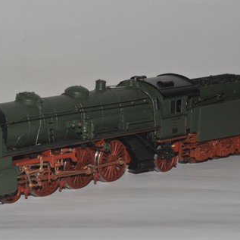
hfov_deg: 10.0
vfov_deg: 10.0
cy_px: 119
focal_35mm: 174
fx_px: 1365
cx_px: 83
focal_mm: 130
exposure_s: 1/250
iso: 800
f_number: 32
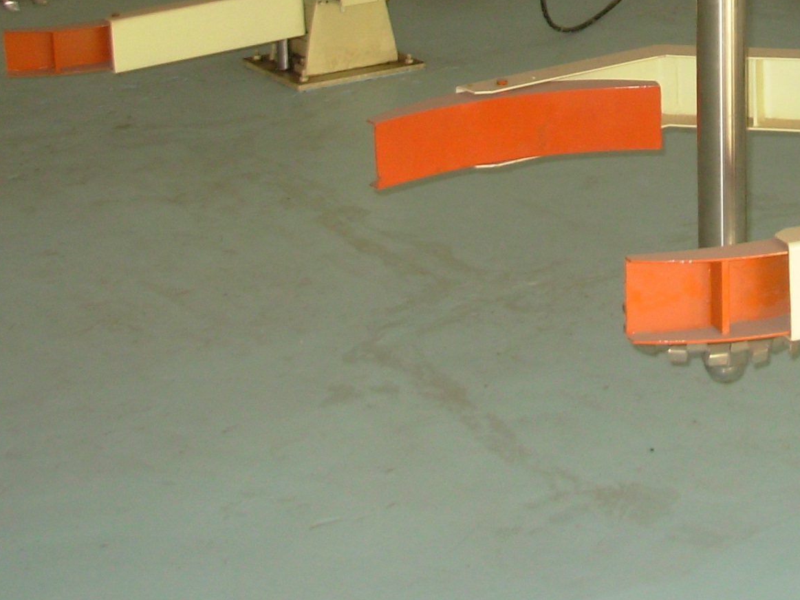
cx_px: 761
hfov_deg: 20.7
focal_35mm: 92
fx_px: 2126
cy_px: -125
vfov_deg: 15.5
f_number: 2.9
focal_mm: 6.3
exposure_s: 1/39.2
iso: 61
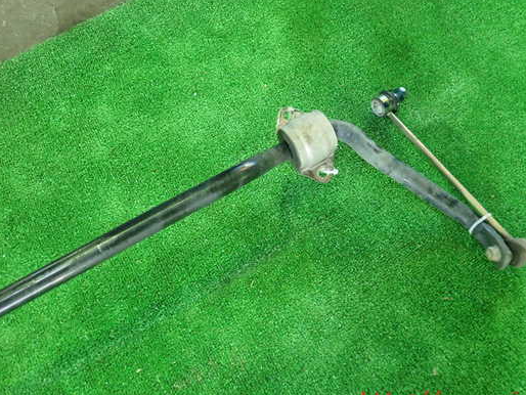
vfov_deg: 40.7
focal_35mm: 35
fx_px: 532
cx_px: 286
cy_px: 184
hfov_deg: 52.5
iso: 800
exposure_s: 1/40
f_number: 2.3
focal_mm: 5.5
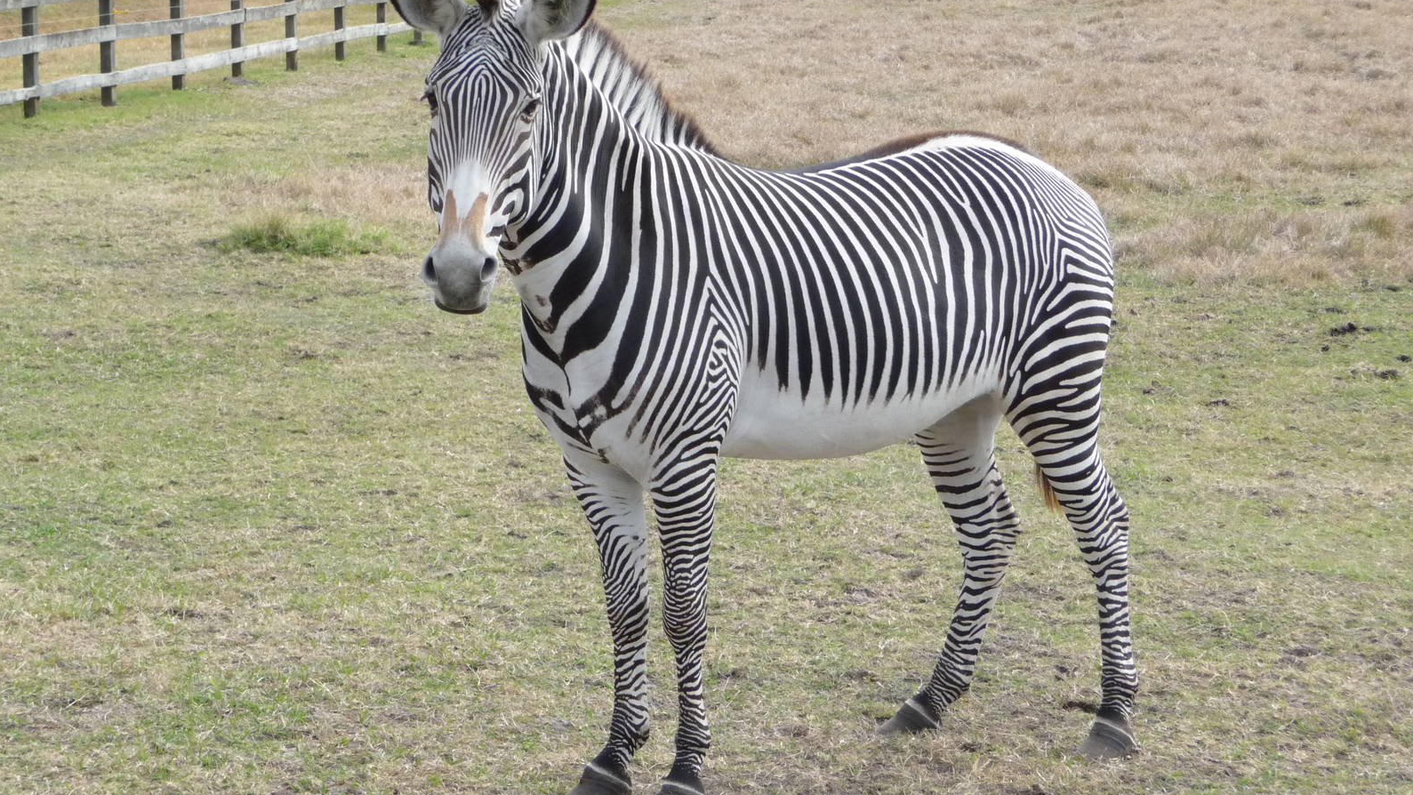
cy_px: 315
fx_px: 4234
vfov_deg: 10.7
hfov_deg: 18.9
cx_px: 706
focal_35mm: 113
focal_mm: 17.5
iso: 250
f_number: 4.7
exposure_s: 1/500
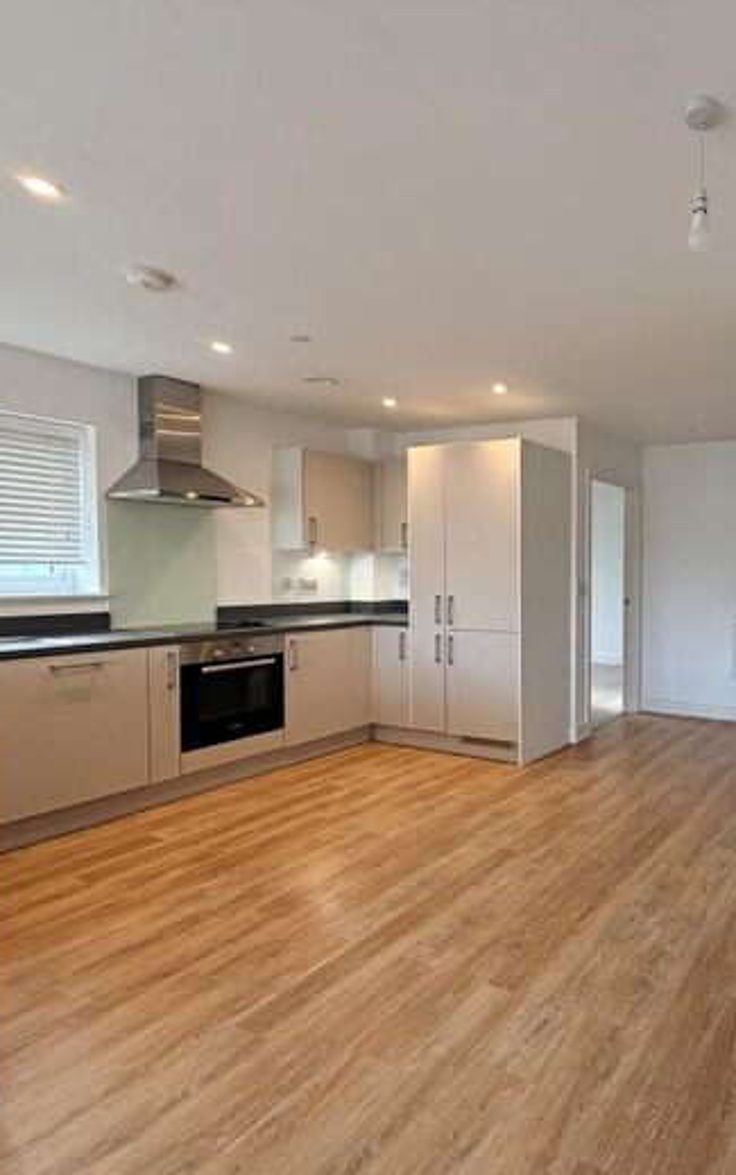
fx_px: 641
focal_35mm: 20
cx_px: 666
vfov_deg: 85.0
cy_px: 592
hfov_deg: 52.3
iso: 250
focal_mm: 2.22
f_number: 2.2
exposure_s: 1/100
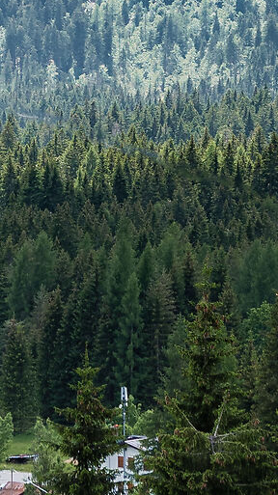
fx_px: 3347
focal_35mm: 255
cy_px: -67
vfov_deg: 8.4
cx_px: 116
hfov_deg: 4.8
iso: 100
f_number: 4
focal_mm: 35
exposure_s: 1/500
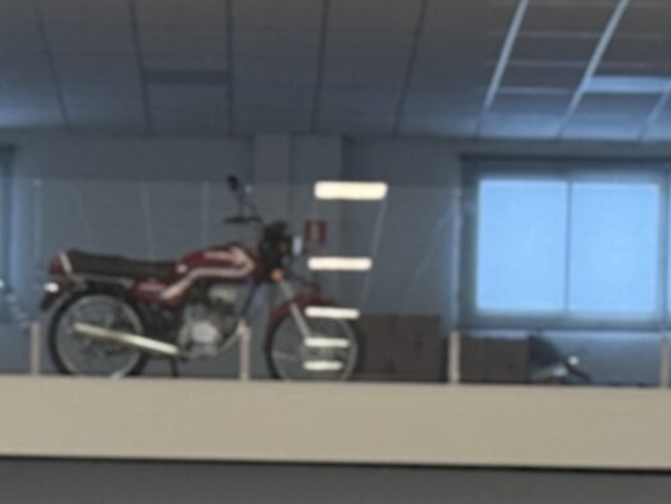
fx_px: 4596
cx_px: 246
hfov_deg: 8.3
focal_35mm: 237
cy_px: 1075
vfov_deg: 6.1
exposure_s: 1/60
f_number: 1.78
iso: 160
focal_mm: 6.76
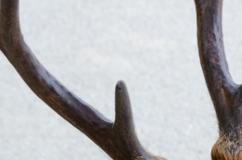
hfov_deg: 7.0
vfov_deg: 4.6
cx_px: 225
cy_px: 178
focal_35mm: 294
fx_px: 1973
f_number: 8
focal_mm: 50
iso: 200
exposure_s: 1/50
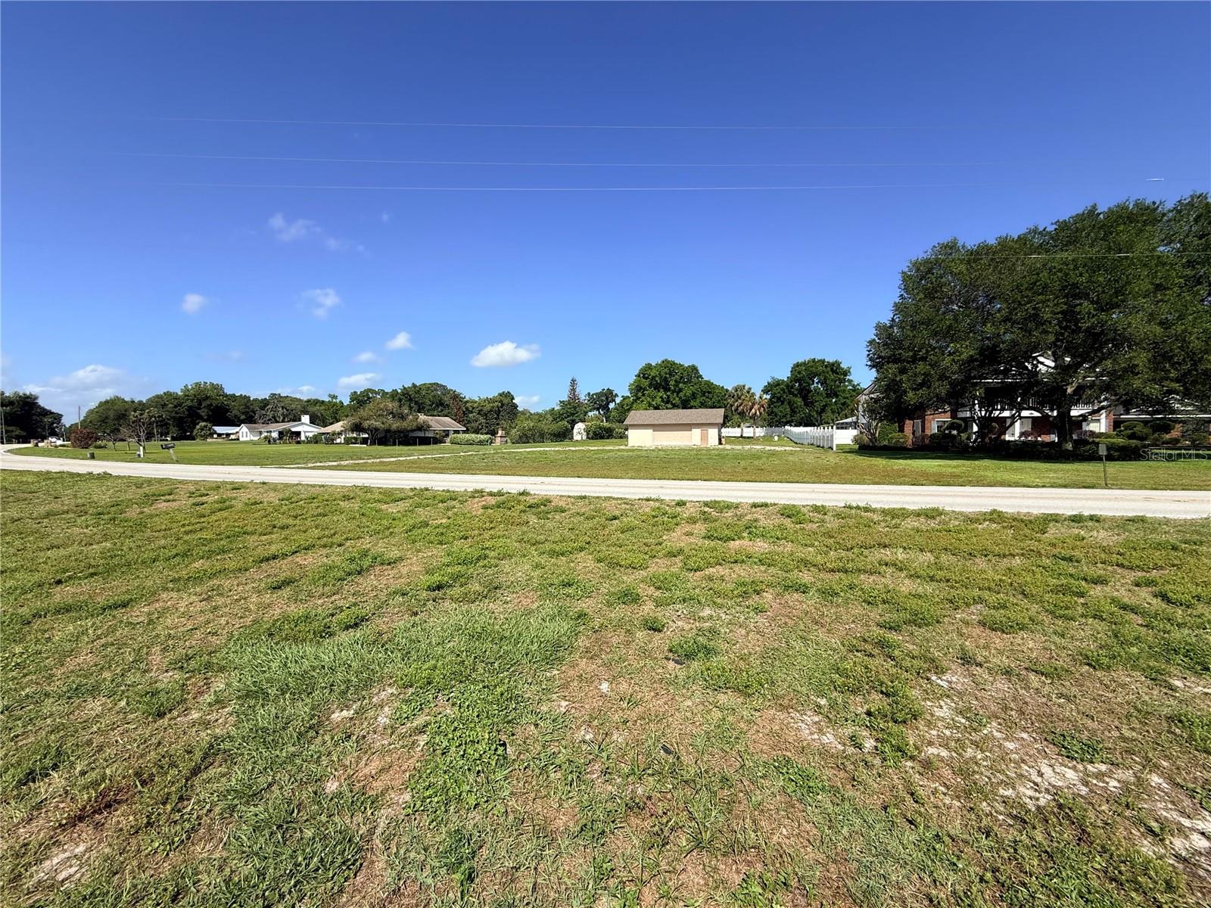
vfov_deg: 85.7
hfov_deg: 102.1
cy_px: 454
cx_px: 606
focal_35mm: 14
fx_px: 490
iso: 50
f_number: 2.2
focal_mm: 2.22
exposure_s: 1/2611
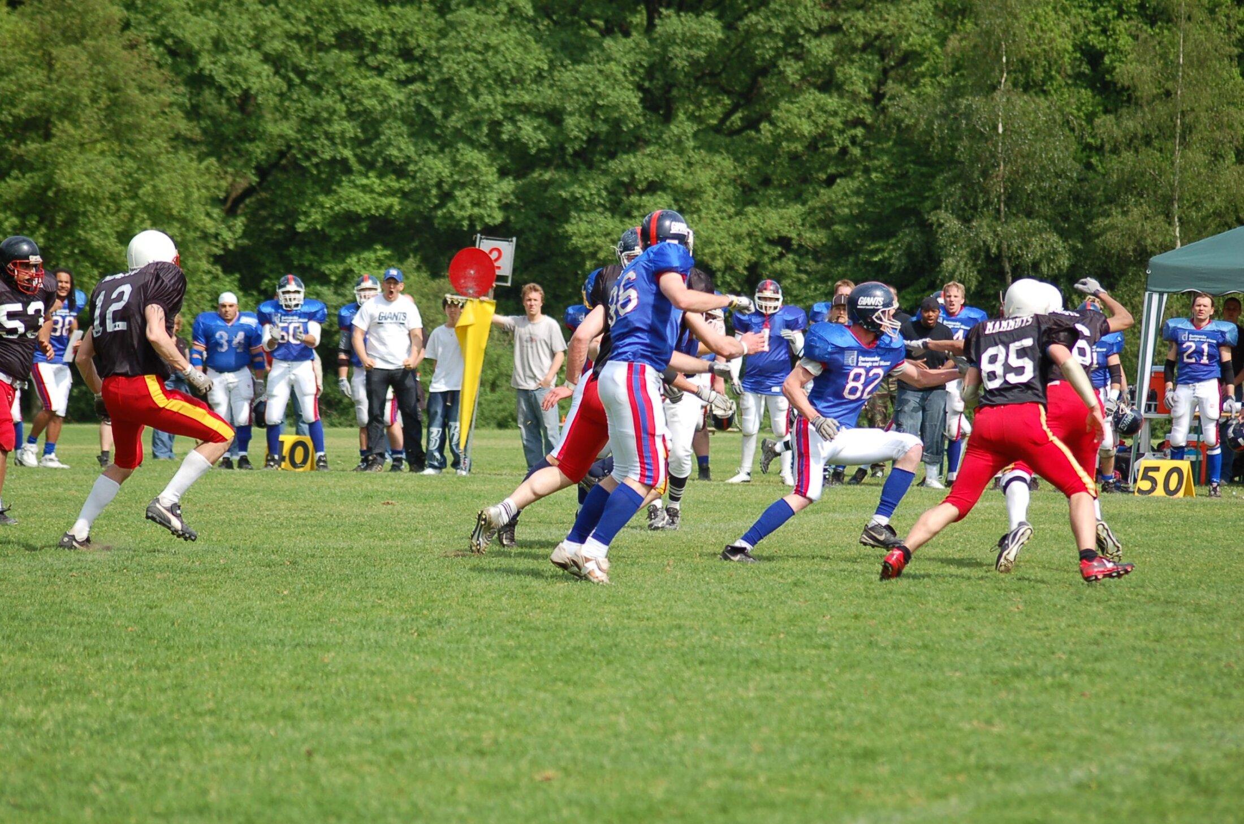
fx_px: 6208
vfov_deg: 7.6
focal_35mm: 180
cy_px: 412
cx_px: 622
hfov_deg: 11.4
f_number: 4.5
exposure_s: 1/1250
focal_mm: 120
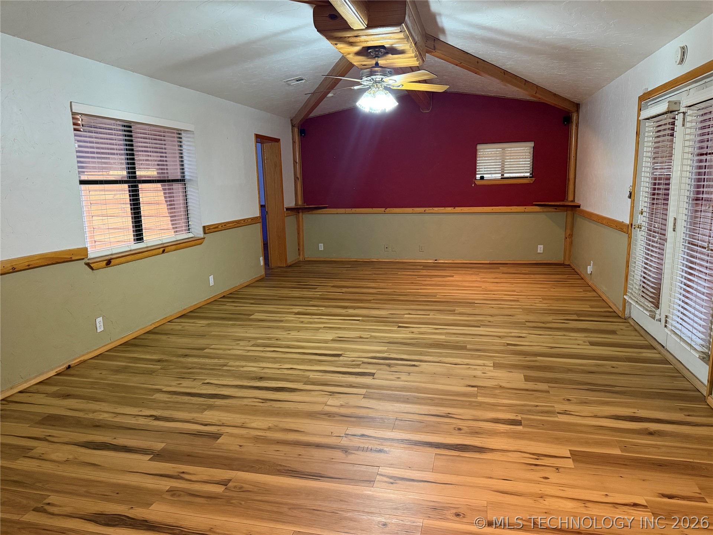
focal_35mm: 24
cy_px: 268
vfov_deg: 56.8
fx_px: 494
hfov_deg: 71.6
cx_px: 356
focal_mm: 6.76
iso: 640
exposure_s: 1/60
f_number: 1.78
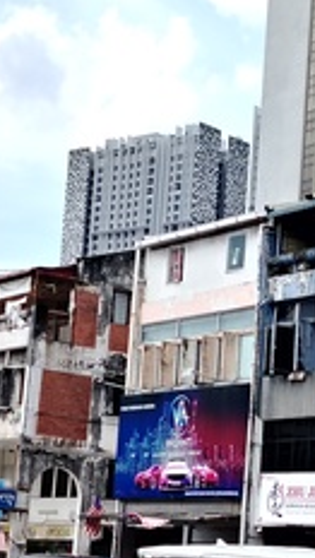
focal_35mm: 102
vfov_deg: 20.9
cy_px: 363
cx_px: 313
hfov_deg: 11.8
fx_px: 1510
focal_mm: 5.25
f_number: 1.75
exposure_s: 1/900
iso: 182
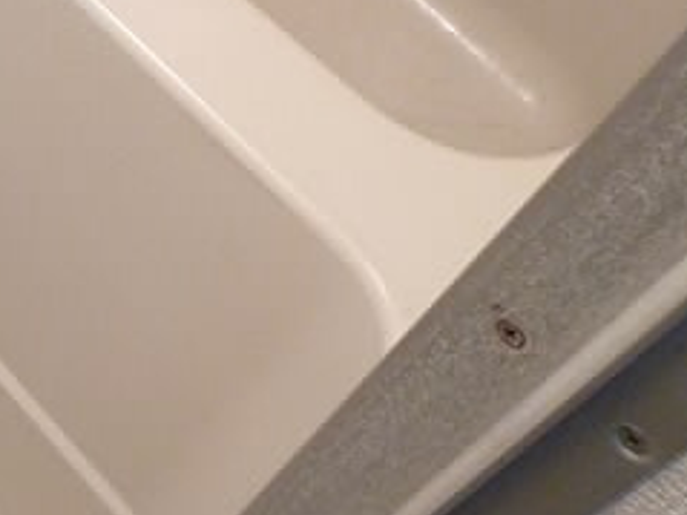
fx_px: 1627
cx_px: -241
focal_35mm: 82
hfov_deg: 21.3
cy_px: -42
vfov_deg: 17.4
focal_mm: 5
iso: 400
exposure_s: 1/20
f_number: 3.1
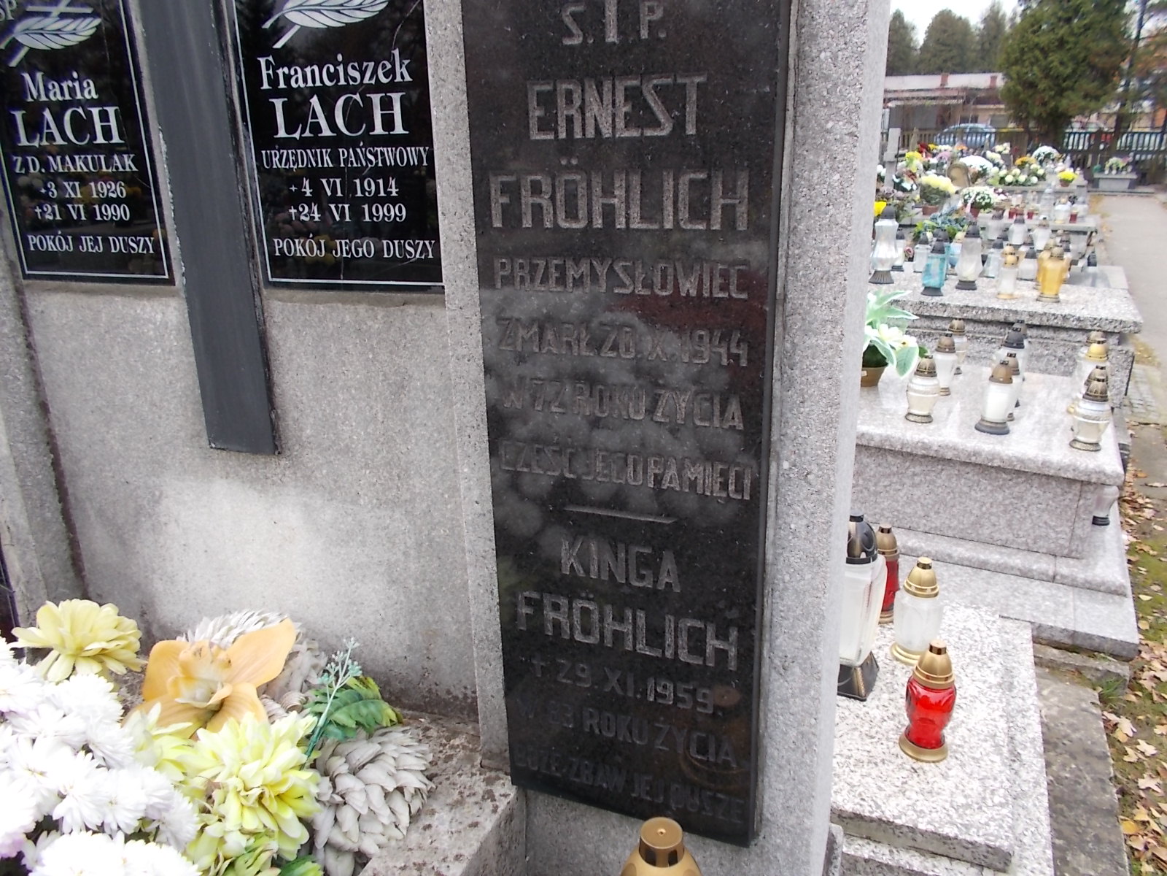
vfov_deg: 53.1
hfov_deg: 67.3
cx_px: 584
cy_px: 438
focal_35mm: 26
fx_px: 877
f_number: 3.2
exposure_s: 1/125
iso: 80
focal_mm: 4.6
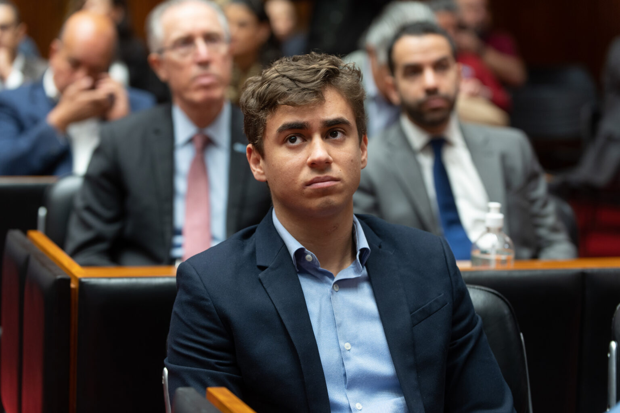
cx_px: 310
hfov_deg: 20.0
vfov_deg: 13.4
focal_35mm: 102
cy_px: 206
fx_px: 1755
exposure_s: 1/100
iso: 1250
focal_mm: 102
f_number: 4
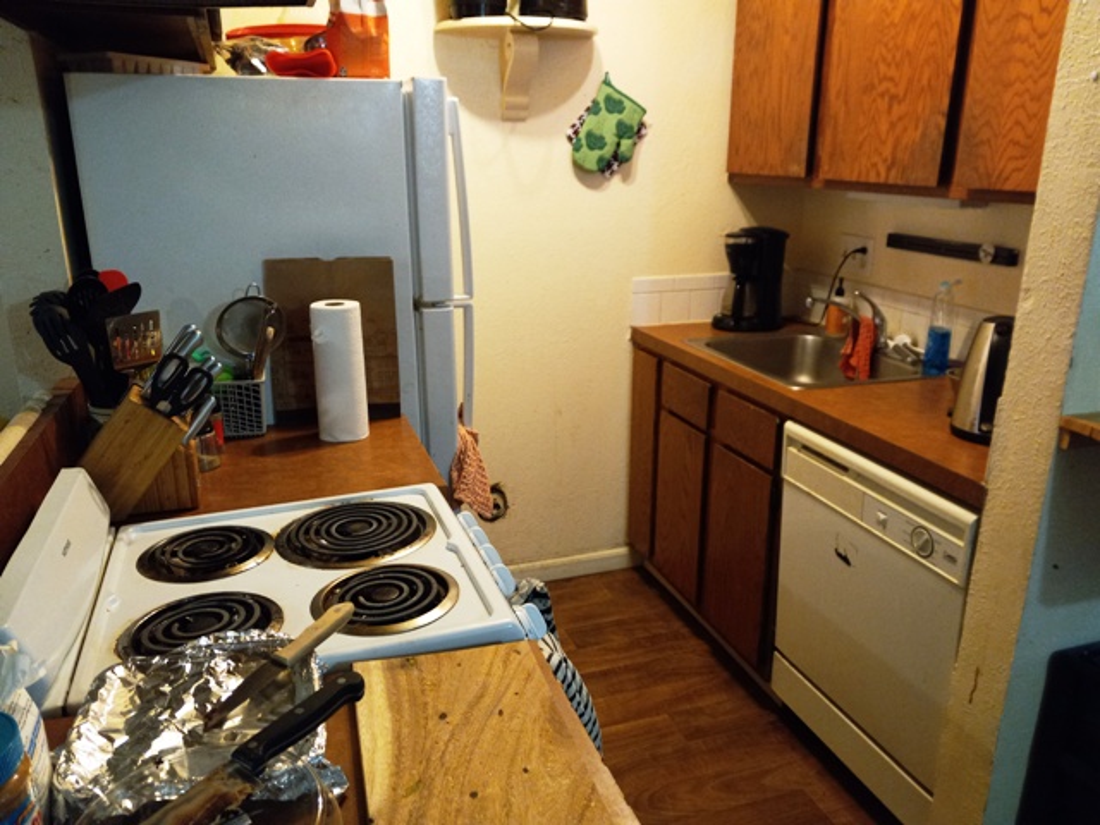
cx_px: 550
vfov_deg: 51.4
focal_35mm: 27
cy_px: 412
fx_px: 858
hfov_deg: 65.3
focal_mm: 3.94
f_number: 1.8
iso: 400
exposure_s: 1/30
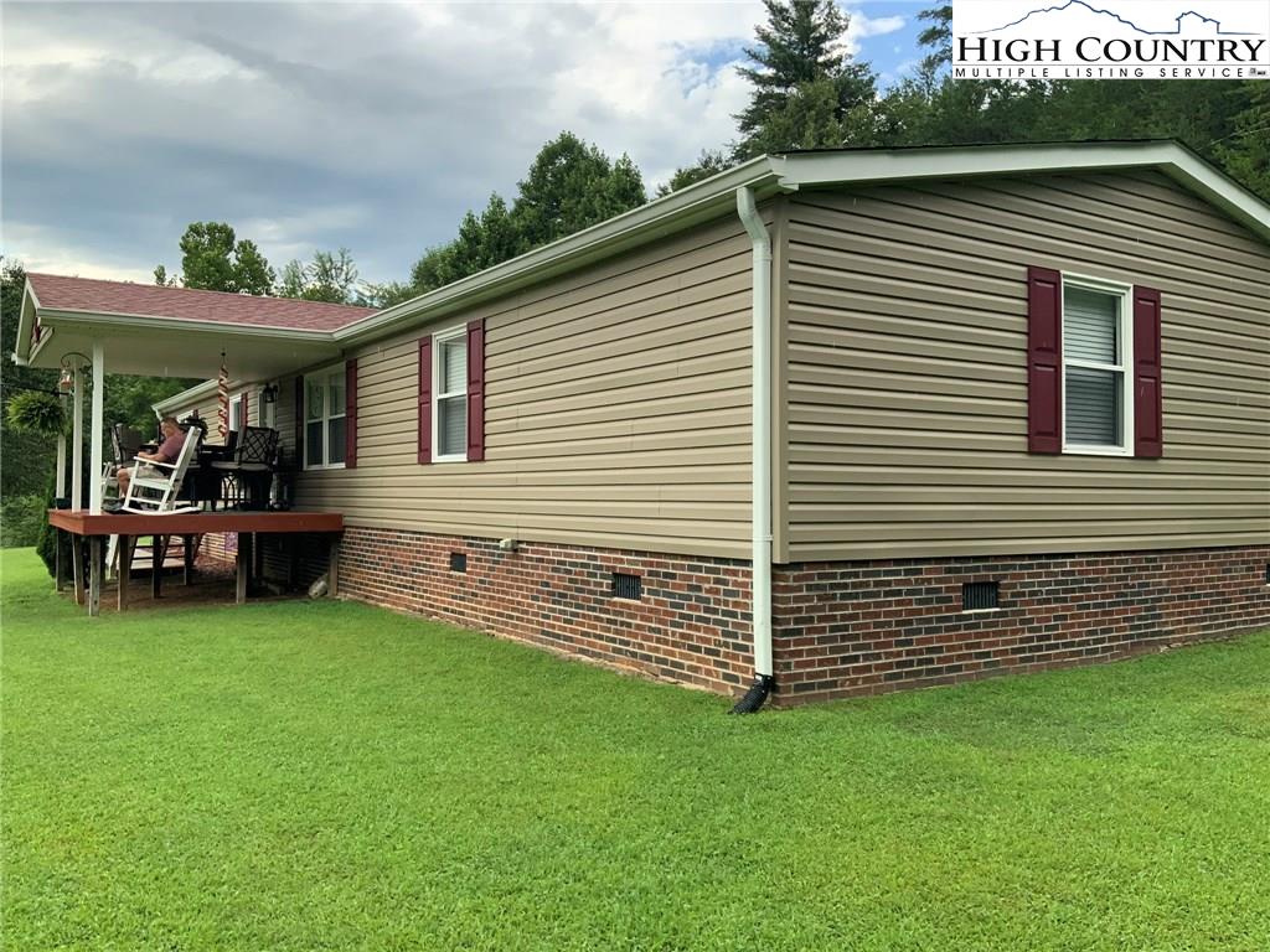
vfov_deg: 48.2
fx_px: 1064
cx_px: 635
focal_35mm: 29
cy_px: 476
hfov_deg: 61.7
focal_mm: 3
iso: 16
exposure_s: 1/562
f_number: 1.8
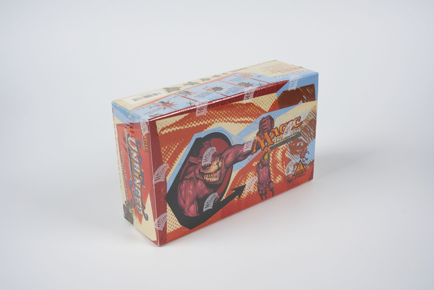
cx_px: 217
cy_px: 145
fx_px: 547
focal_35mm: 45
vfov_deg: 29.6
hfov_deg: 43.3
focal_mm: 45.4
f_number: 13
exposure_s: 1/50
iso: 800
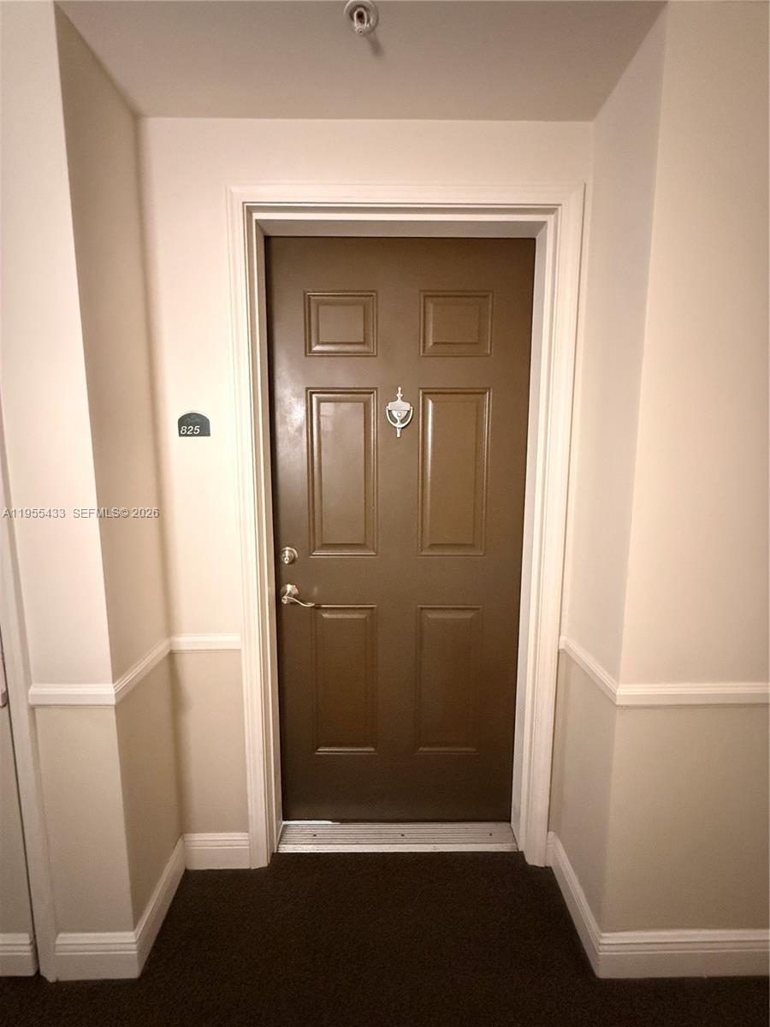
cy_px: 514
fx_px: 415
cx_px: 385
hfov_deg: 85.7
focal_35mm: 14
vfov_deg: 102.1
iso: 2000
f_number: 2.2
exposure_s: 1/30
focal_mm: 2.22
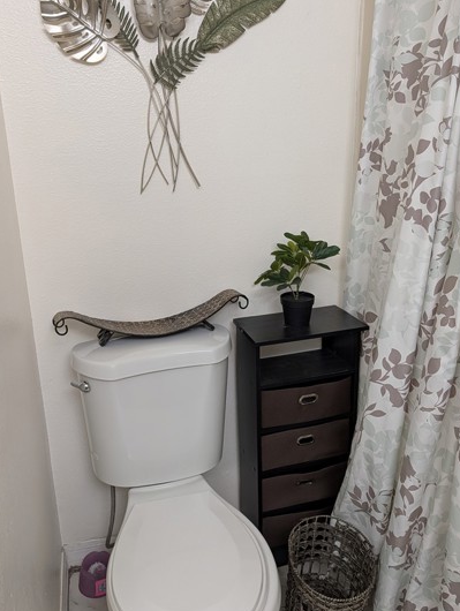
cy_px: 294
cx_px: 218
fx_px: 513
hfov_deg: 48.3
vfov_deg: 61.6
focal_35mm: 29
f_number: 1.68
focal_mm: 6.9
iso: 125
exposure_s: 1/60
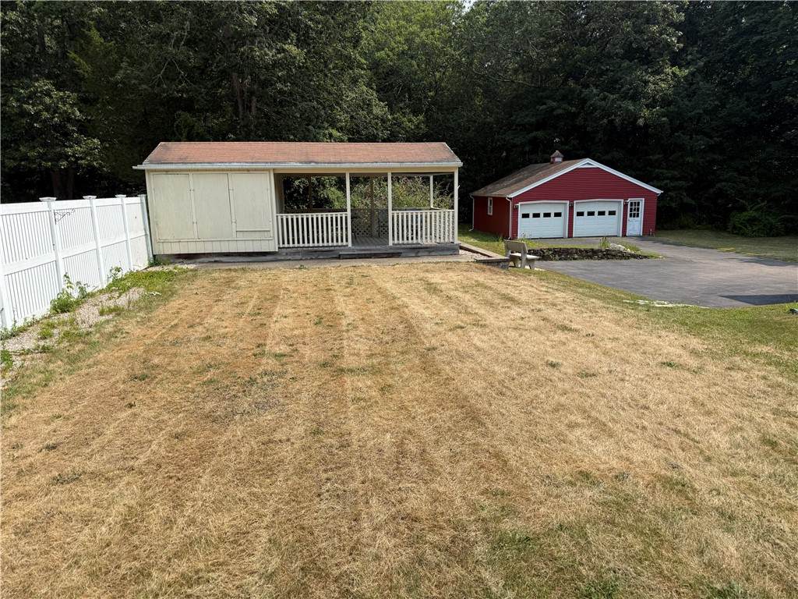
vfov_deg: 56.8
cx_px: 399
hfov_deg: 71.6
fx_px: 553
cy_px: 300
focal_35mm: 24
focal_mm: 6.76
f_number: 1.78
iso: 80
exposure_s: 1/3759
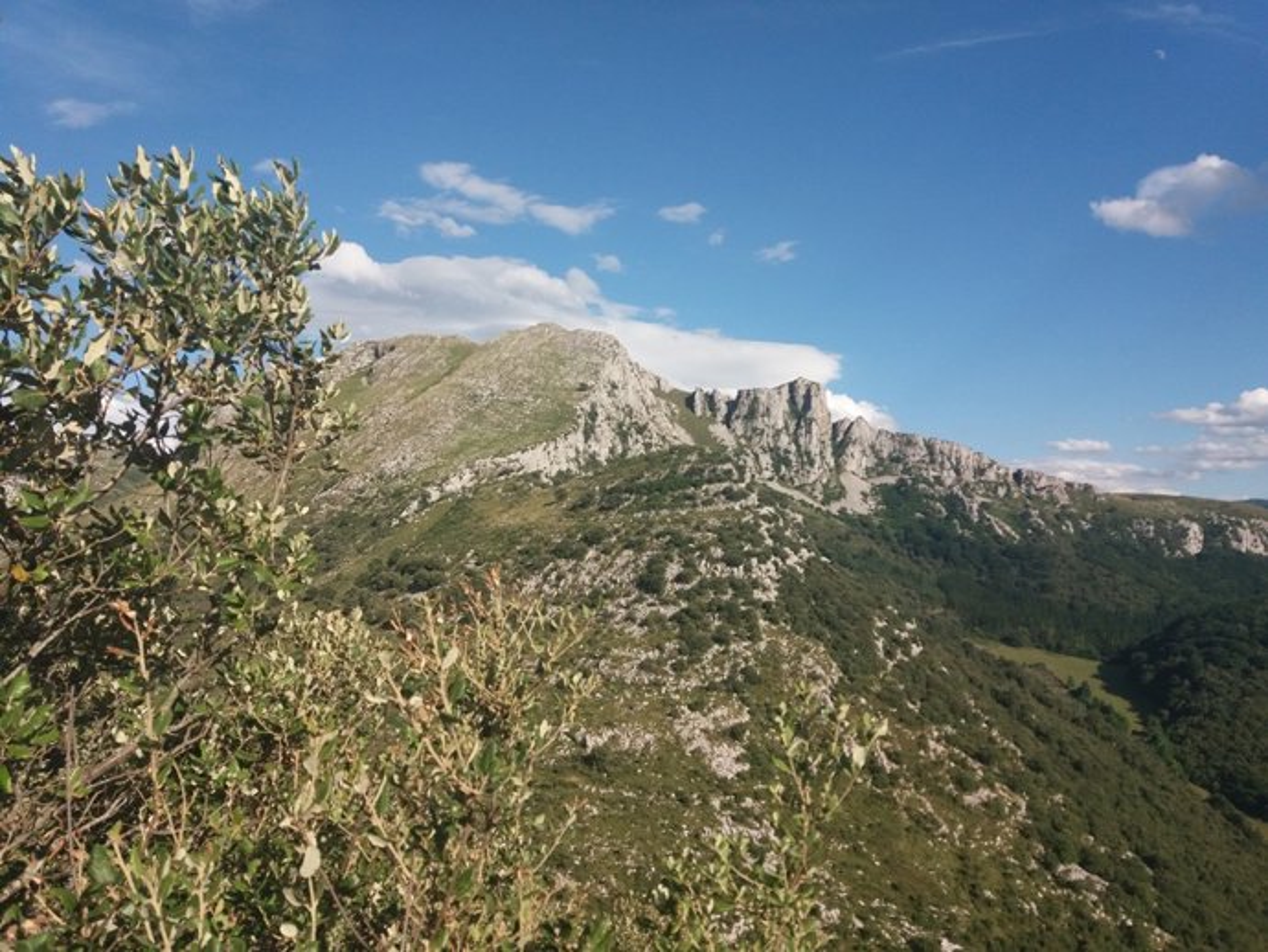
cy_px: 476
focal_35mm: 28
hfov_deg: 63.4
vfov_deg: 49.8
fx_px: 1026
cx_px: 634
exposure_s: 1/1703
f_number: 1.9
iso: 64
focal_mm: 3.7
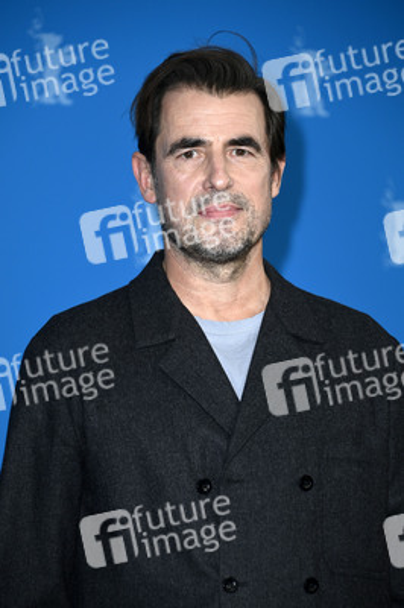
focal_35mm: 170
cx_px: 202
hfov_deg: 8.1
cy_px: 304
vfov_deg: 12.1
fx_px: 2866
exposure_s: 1/250
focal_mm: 170
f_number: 5.6
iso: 800
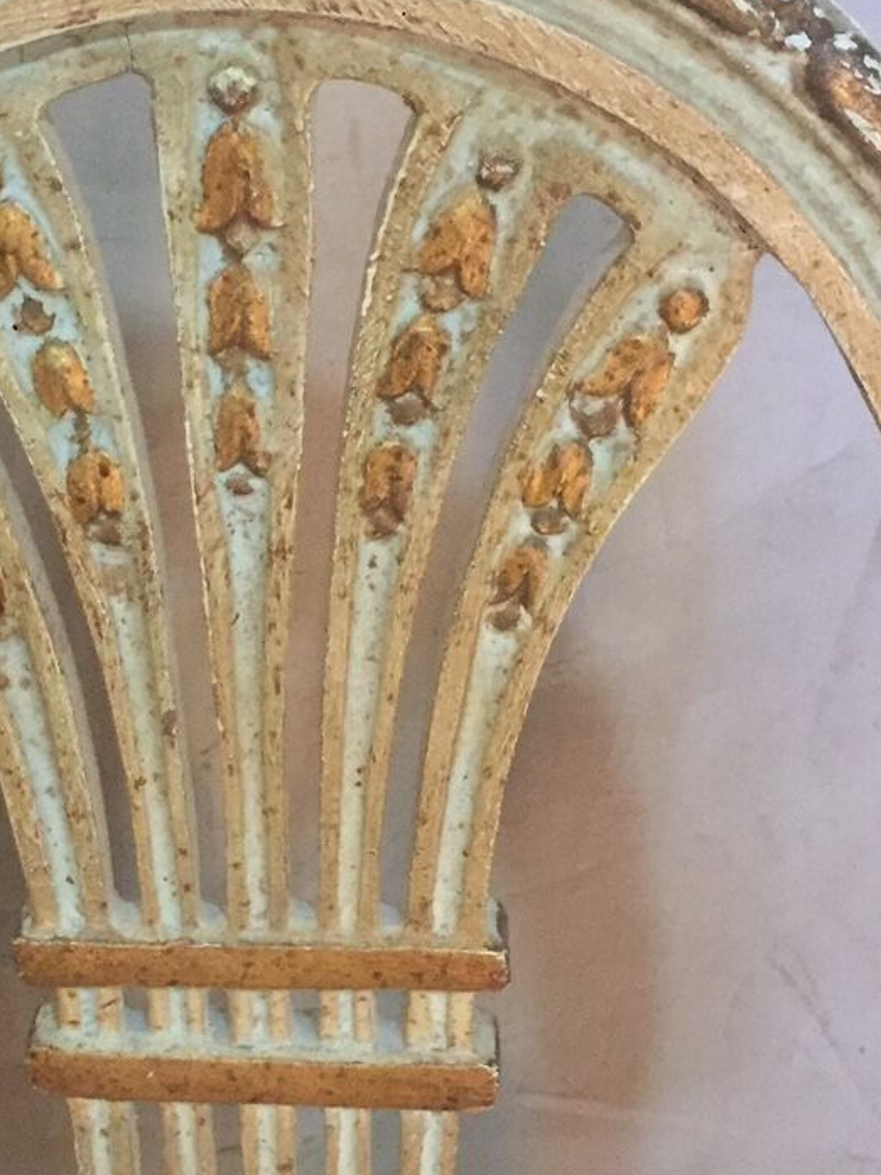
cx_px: 272
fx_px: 2308
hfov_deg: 21.5
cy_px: 711
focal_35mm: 68
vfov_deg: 28.5
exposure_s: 1/25
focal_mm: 4.15
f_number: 2.2
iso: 250
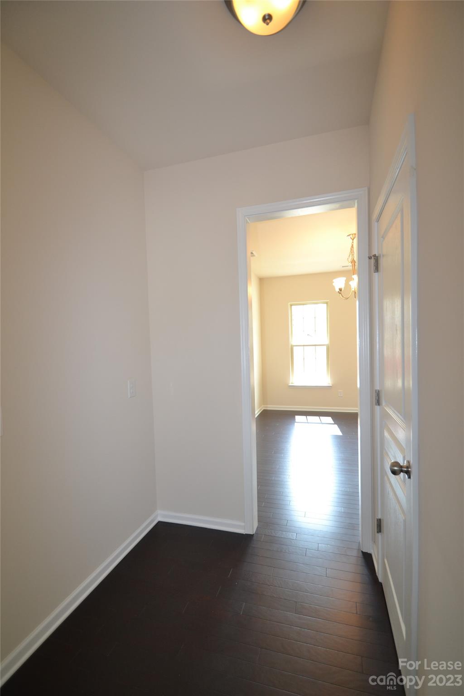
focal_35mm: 15
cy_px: 348
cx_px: 232
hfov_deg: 77.3
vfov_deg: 100.4
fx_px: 290
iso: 400
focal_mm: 10
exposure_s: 1/80
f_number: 4.5
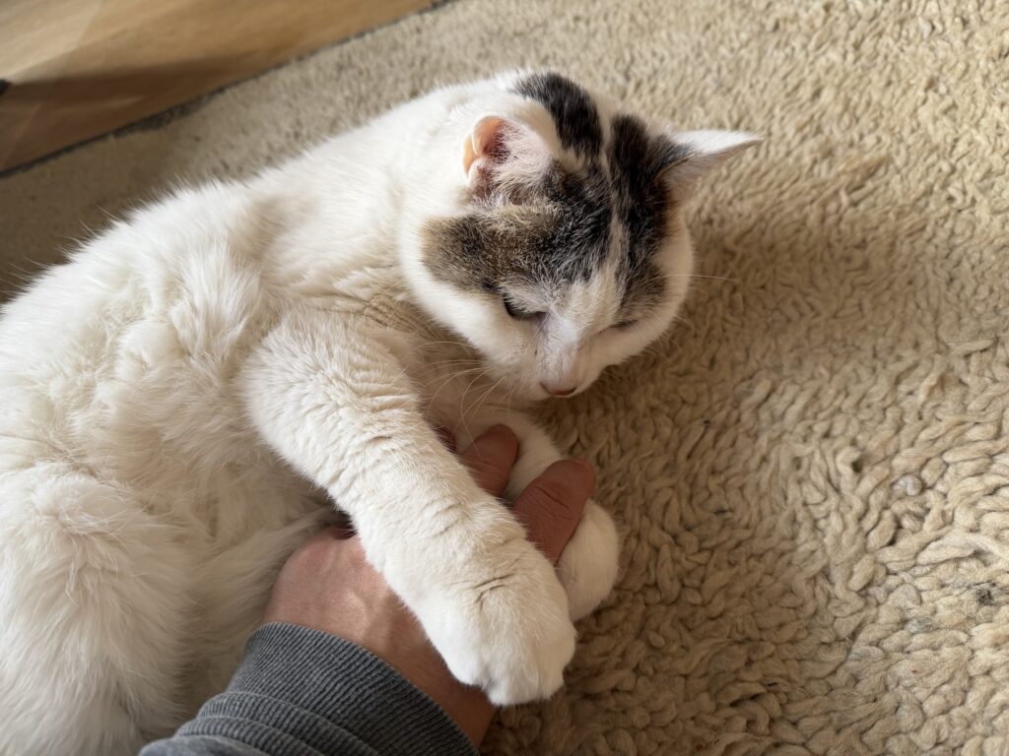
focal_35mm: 24
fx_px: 700
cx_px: 504
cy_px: 378
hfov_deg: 71.6
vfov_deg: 56.8
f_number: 1.78
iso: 64
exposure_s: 1/121
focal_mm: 6.76
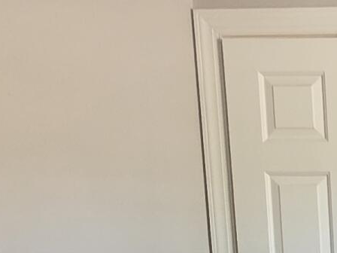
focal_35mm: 87
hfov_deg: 18.9
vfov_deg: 15.2
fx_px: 847
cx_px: 546
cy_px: 425
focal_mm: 2.2
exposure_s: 1/60
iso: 320
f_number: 1.9
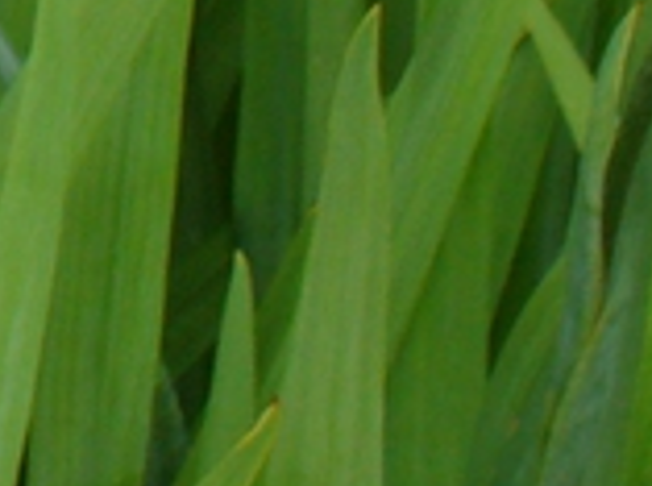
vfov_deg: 5.7
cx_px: -1200
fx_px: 4548
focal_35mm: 242
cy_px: -972
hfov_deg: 7.4
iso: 100
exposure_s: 1/125
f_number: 5.6
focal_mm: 6.1
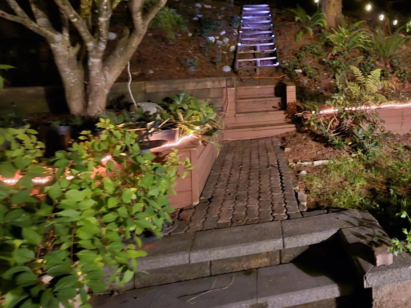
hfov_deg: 60.7
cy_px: 68
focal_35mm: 26
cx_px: 340
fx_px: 309
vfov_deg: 50.3
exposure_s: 1/4
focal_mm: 2.2
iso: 2500
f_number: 2.2
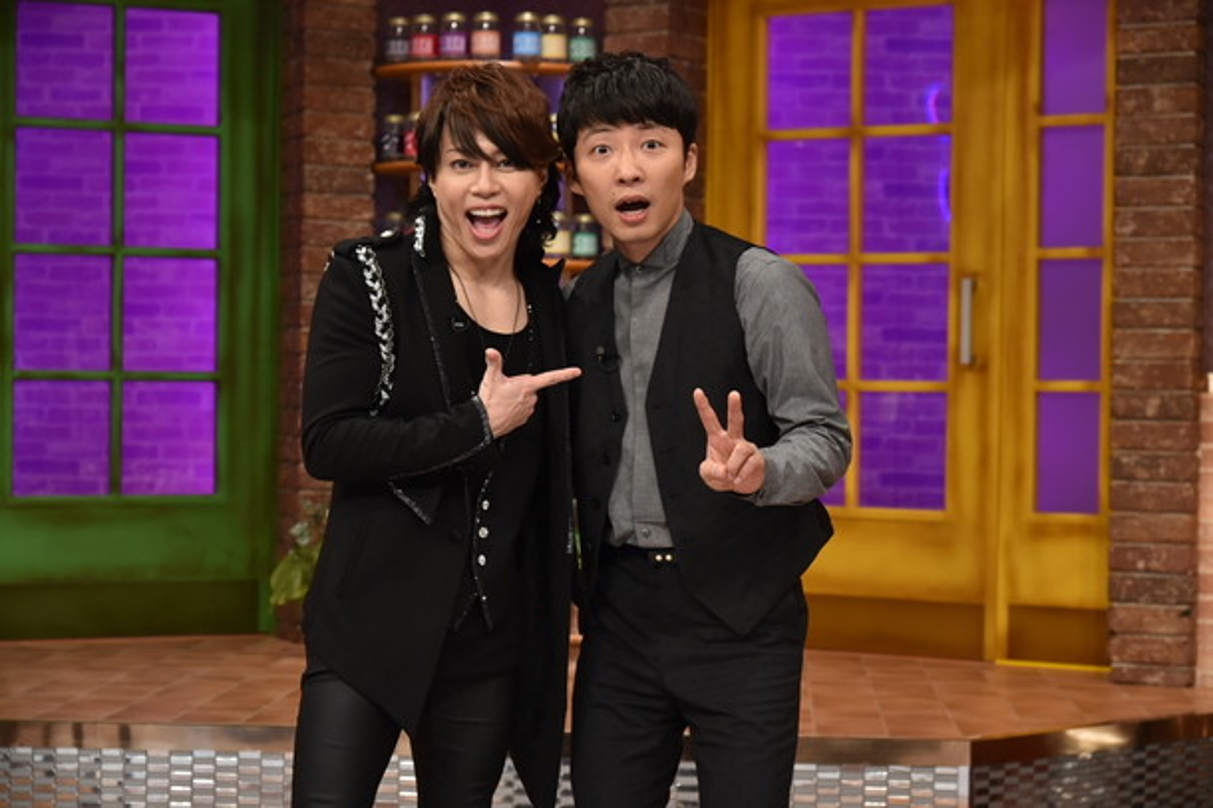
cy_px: 404
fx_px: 2627
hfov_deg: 26.0
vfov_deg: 17.5
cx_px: 606
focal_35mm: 78
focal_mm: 78
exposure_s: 1/250
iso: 1600
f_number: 5.6
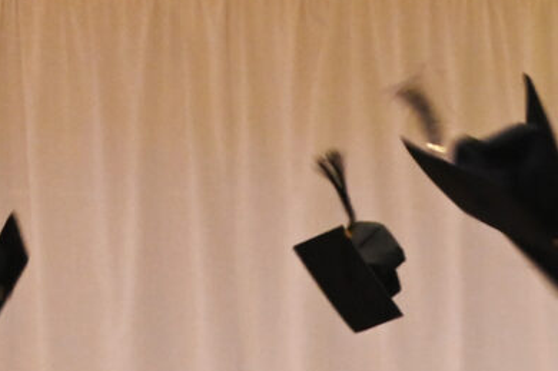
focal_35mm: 184
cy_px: 741
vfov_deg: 7.2
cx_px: 1645
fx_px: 2848
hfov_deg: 9.1
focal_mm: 28
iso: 3200
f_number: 4
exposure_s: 1/100
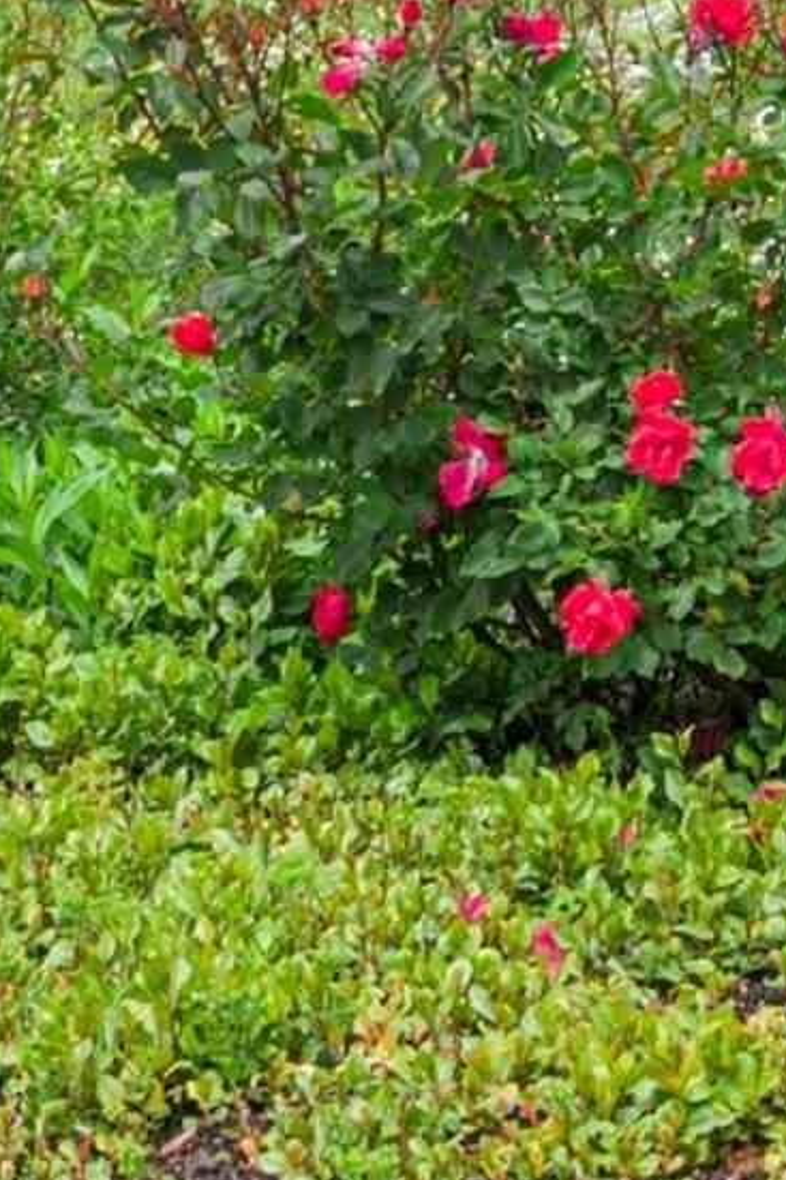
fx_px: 6947
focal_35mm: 212
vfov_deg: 9.5
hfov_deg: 6.5
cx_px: 302
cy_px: -484
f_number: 9
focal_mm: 25.5
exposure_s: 1/400
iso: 400
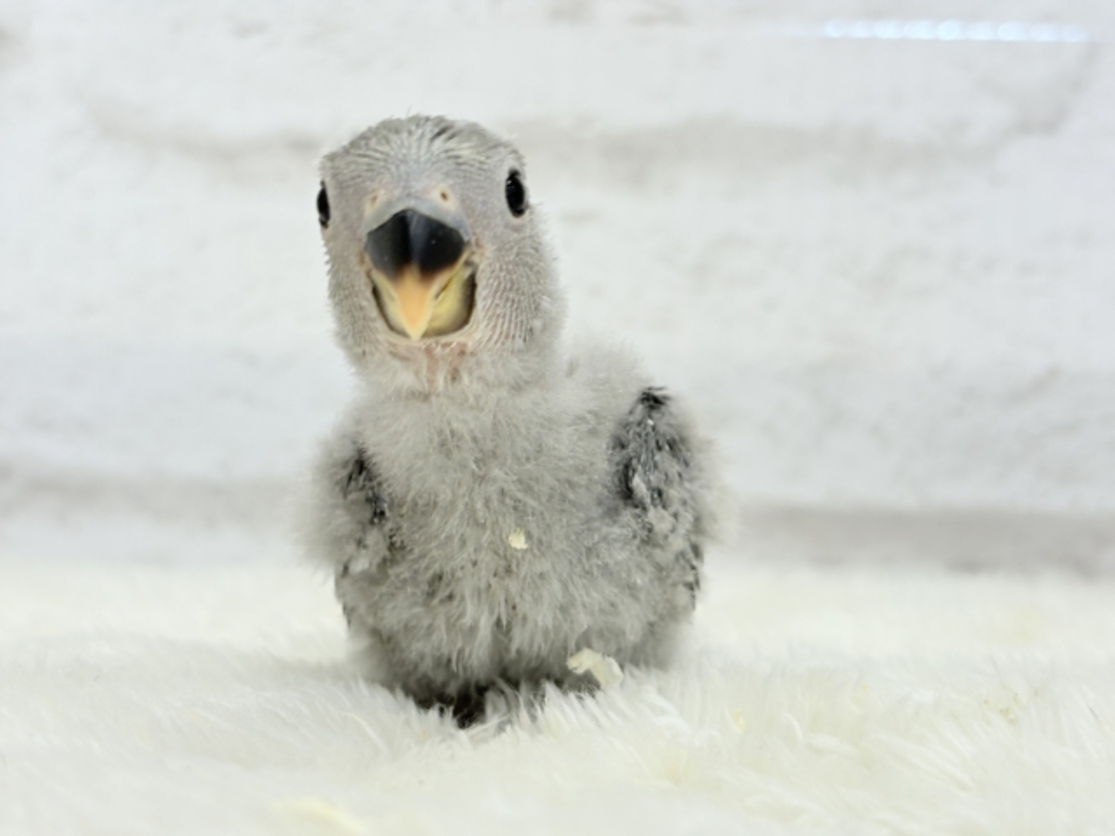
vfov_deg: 28.0
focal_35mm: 52
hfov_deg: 36.8
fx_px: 1675
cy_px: 418
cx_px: 558
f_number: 1.6
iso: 40
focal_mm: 5.96
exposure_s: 1/50
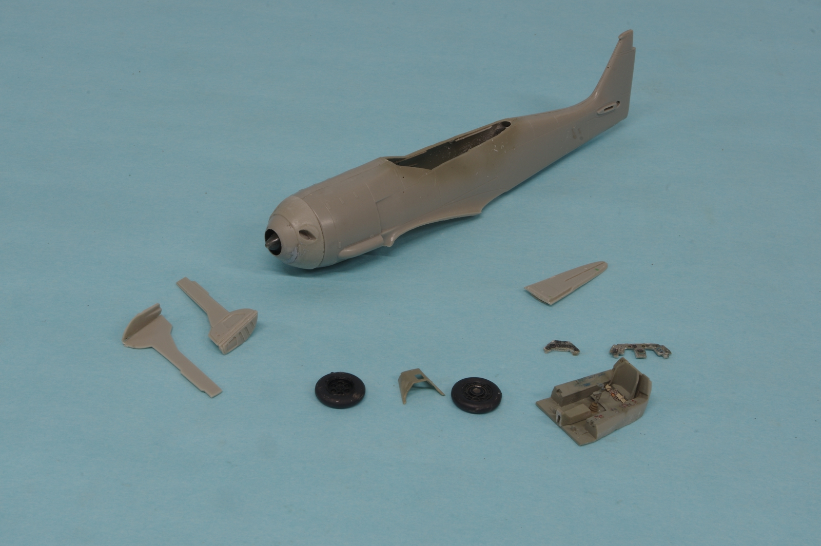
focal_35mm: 64
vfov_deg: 21.2
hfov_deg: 31.4
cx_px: 410
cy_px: 273
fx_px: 1458
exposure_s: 1.6
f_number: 32
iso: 100
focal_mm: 43
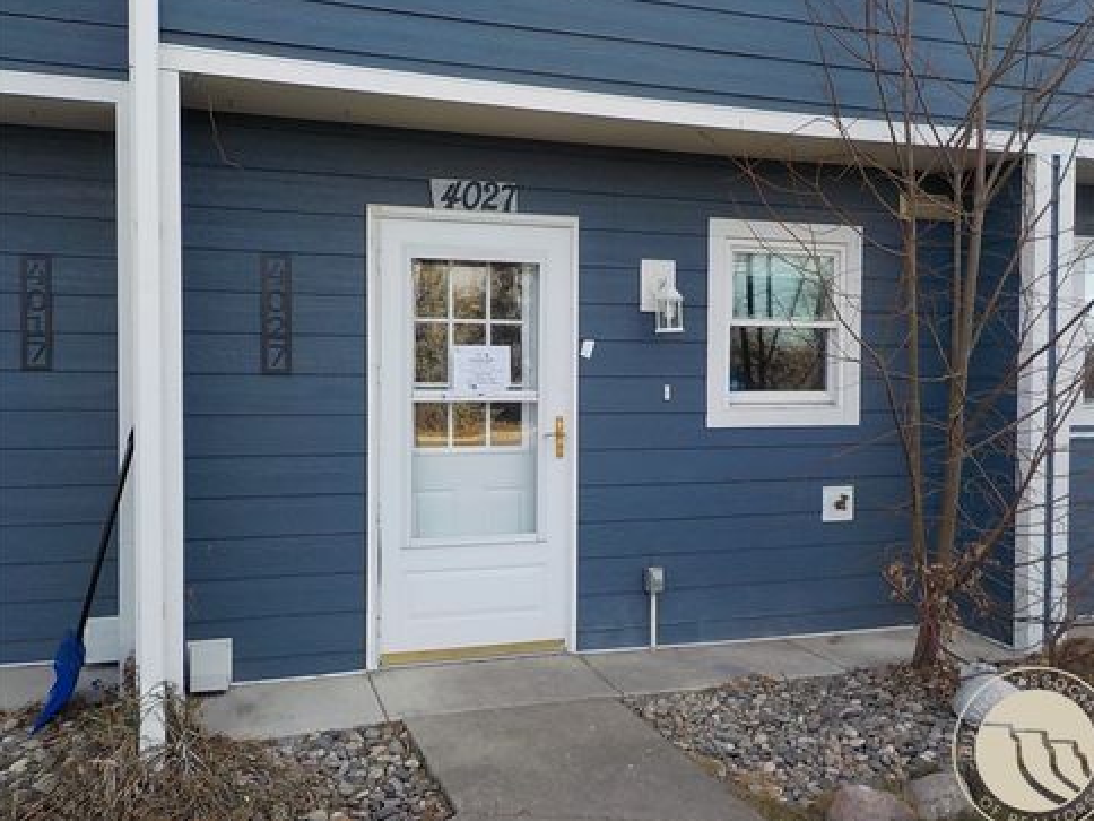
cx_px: 556
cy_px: 410
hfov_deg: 58.3
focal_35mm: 31
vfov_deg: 45.4
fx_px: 980
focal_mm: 4.1
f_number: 3.3
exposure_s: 1/250
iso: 125
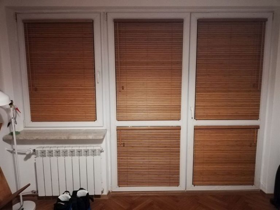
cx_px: 140
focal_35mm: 27
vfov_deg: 51.4
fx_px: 218
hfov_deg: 65.3
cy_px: 105
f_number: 2.2
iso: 1000
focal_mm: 3.81
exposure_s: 1/16.7
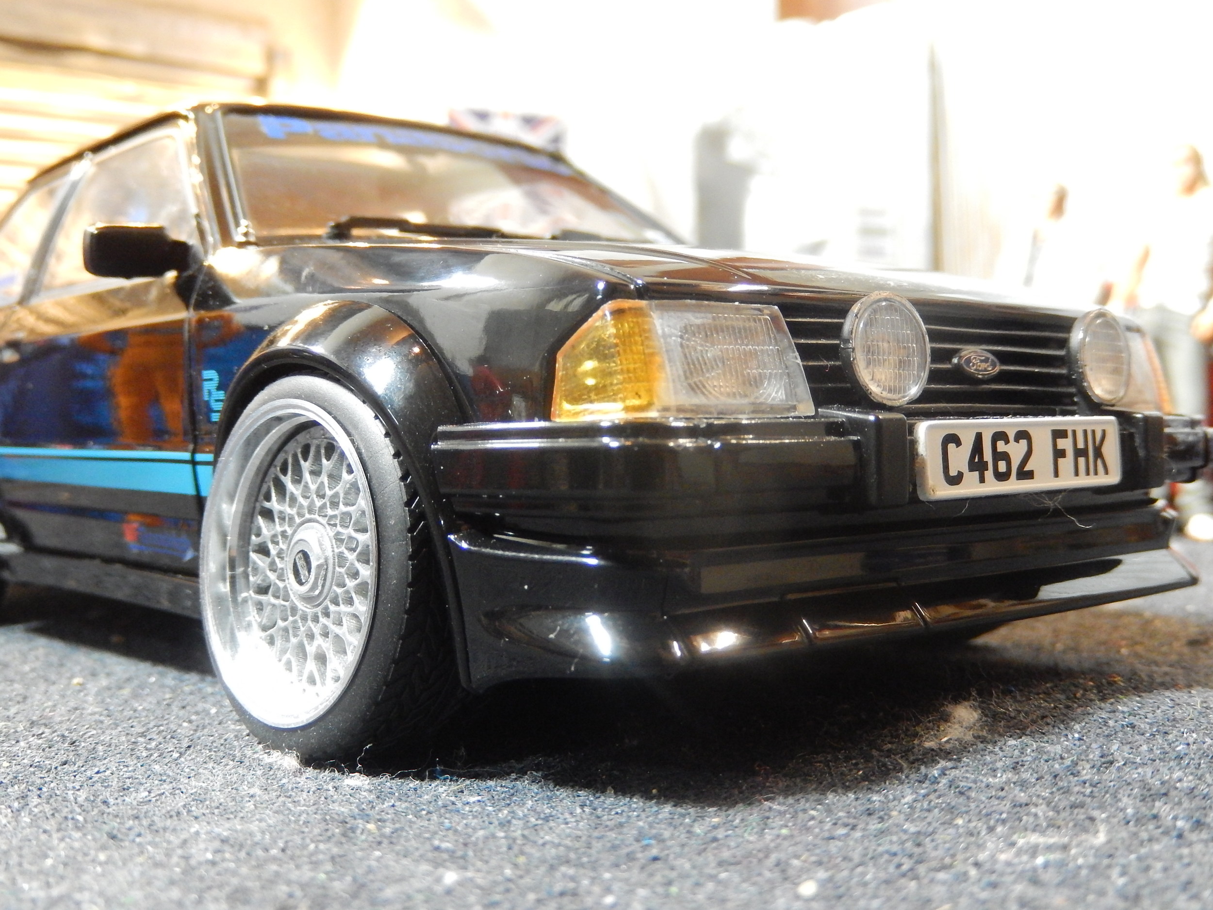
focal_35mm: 41
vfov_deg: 35.1
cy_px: 455
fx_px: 1437
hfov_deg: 45.8
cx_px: 606
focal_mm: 7.3
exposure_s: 1/8
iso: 720
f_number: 4.2
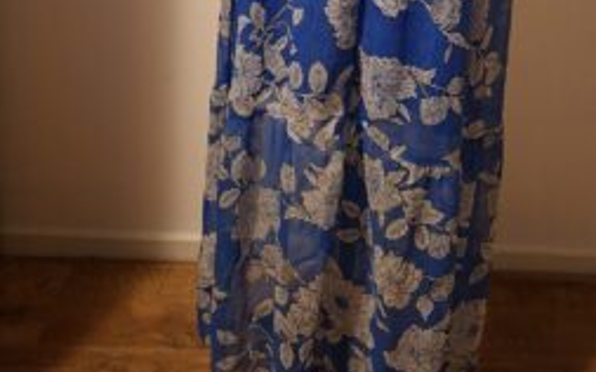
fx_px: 731
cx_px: 375
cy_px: -117
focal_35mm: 45
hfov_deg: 44.0
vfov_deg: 24.7
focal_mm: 5.54
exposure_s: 1/20
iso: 800
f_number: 1.8
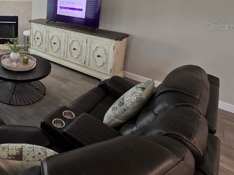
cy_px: 26
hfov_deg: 56.1
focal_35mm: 26
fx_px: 176
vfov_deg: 48.8
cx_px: 15
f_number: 2.2
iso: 125
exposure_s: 1/60
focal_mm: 2.2
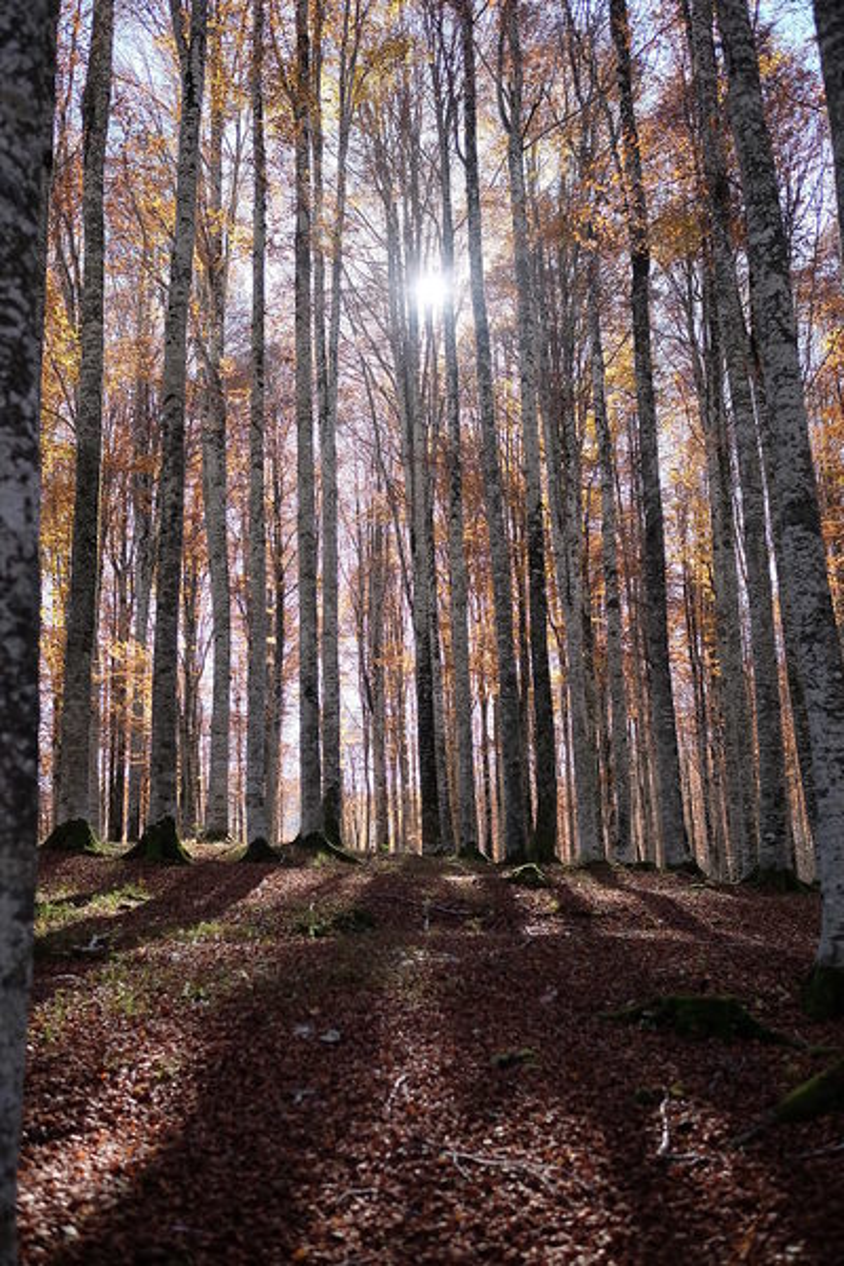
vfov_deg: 54.4
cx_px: 422
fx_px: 1231
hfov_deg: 37.9
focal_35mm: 35
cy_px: 633
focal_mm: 23
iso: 400
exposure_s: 1/500
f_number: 2.2
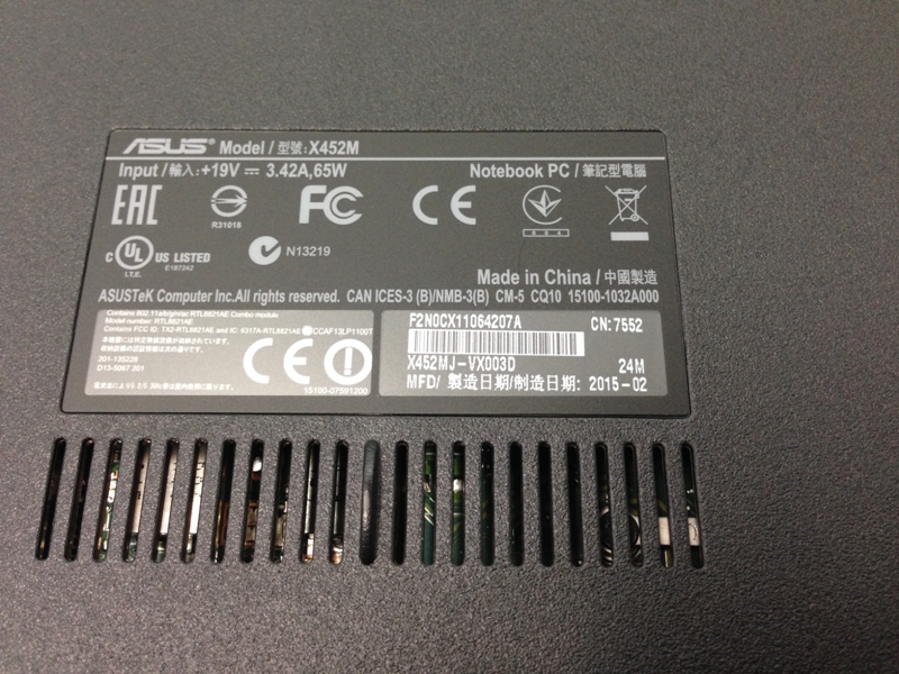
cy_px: 337
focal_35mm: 33
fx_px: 857
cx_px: 450
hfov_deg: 55.4
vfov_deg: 42.9
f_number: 2.4
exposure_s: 1/20
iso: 160
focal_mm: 4.12
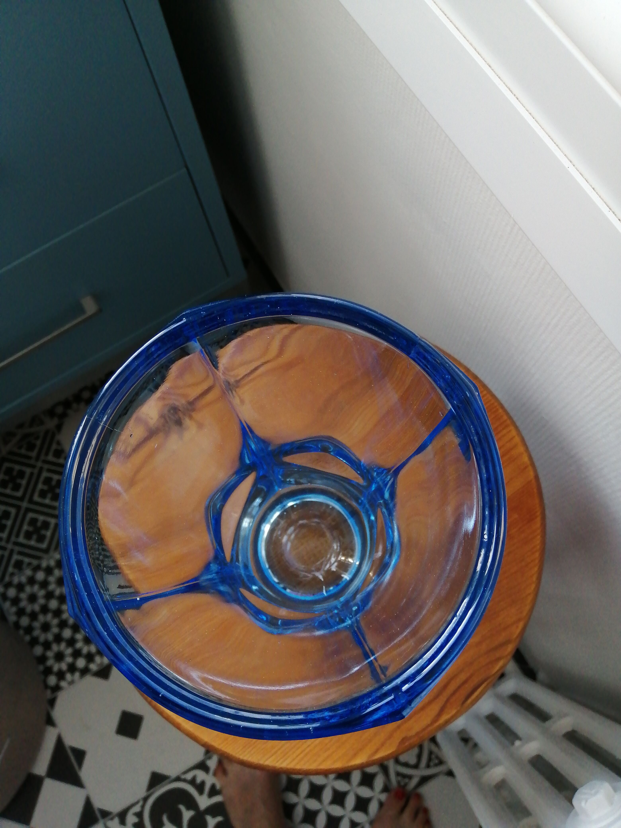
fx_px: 622
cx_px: 310
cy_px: 414
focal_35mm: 26
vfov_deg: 67.3
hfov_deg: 53.1
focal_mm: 3.6
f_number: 1.8
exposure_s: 1/362
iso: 160
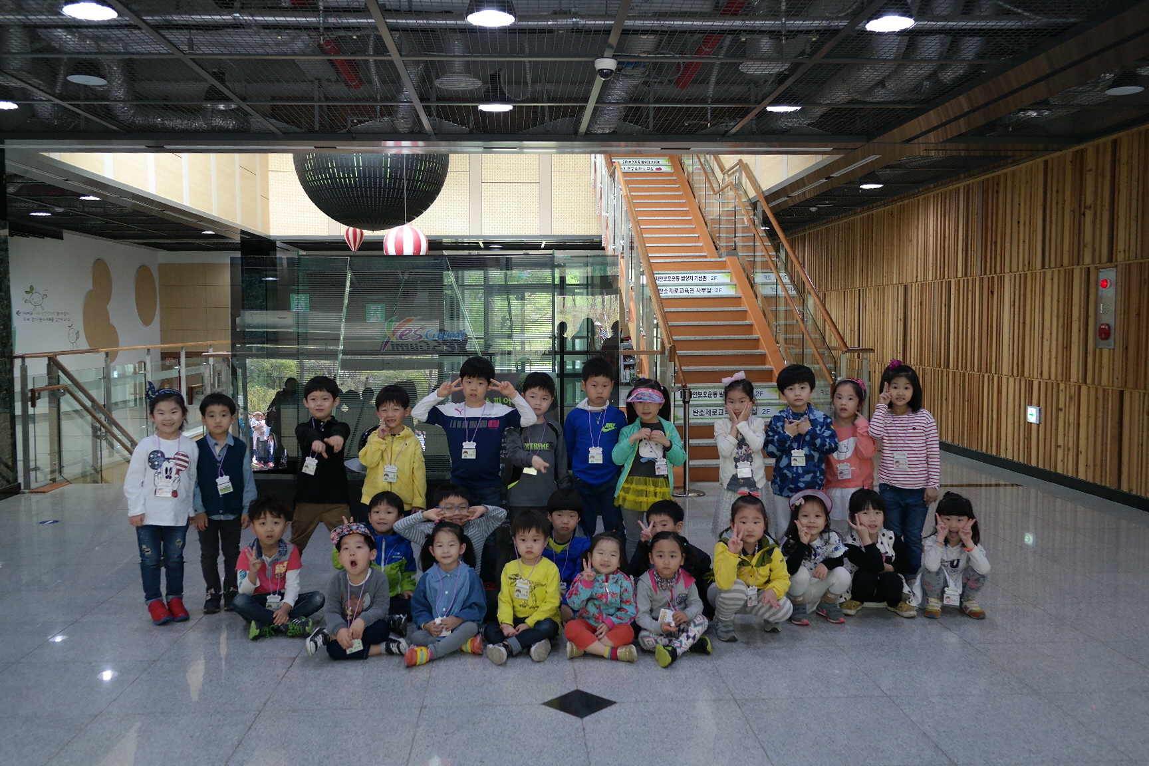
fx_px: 957
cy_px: 383
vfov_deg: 43.6
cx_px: 574
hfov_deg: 61.9
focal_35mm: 30
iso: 400
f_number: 3.5
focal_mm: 20
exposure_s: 1/40
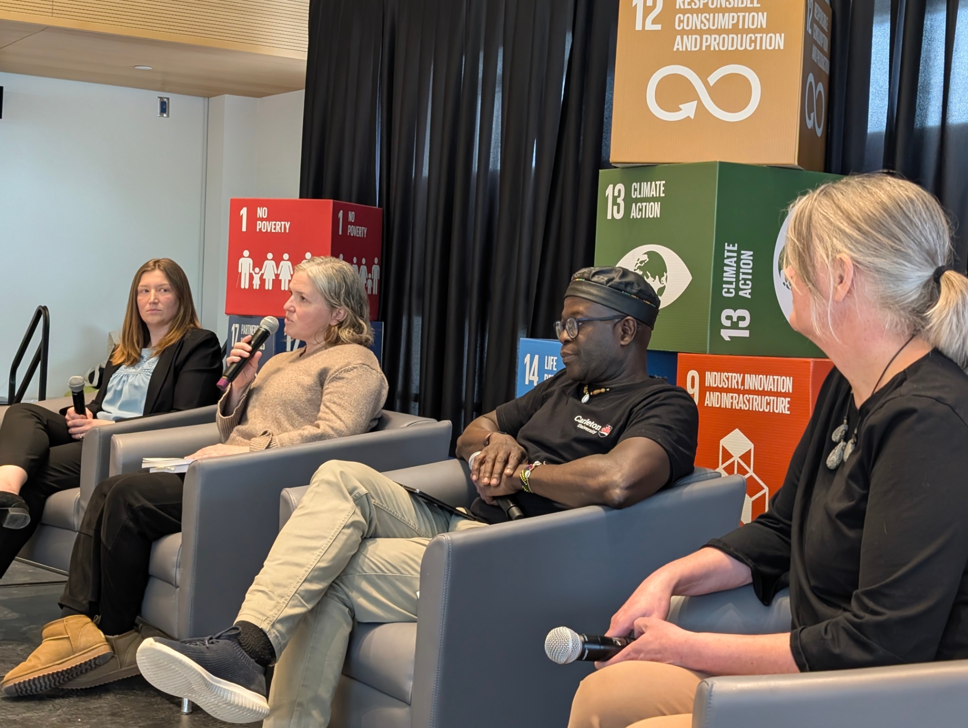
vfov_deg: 29.7
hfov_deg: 38.9
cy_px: 364
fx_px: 1372
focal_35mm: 49
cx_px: 484
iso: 262
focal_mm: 6.9
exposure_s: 1/60
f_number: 1.68
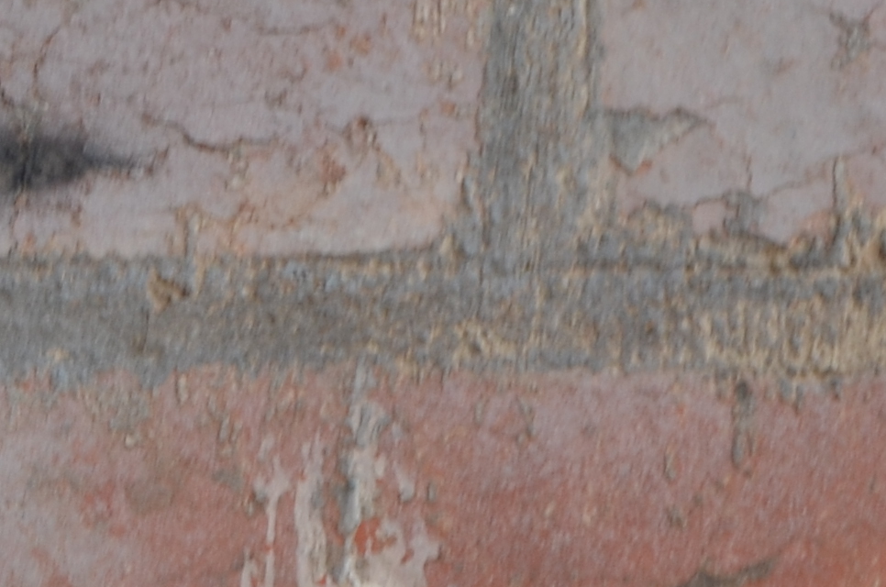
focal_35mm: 207
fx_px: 5073
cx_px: -807
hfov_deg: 9.4
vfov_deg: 6.6
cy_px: 640
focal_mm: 27
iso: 200
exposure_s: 1/125
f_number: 5.6
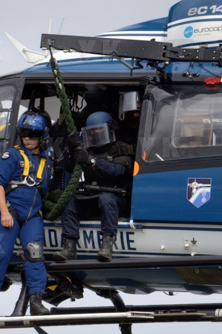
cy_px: 167
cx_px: -17
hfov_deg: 3.4
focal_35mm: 409
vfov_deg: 5.0
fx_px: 3785
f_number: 8
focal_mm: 180
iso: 250
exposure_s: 1/800
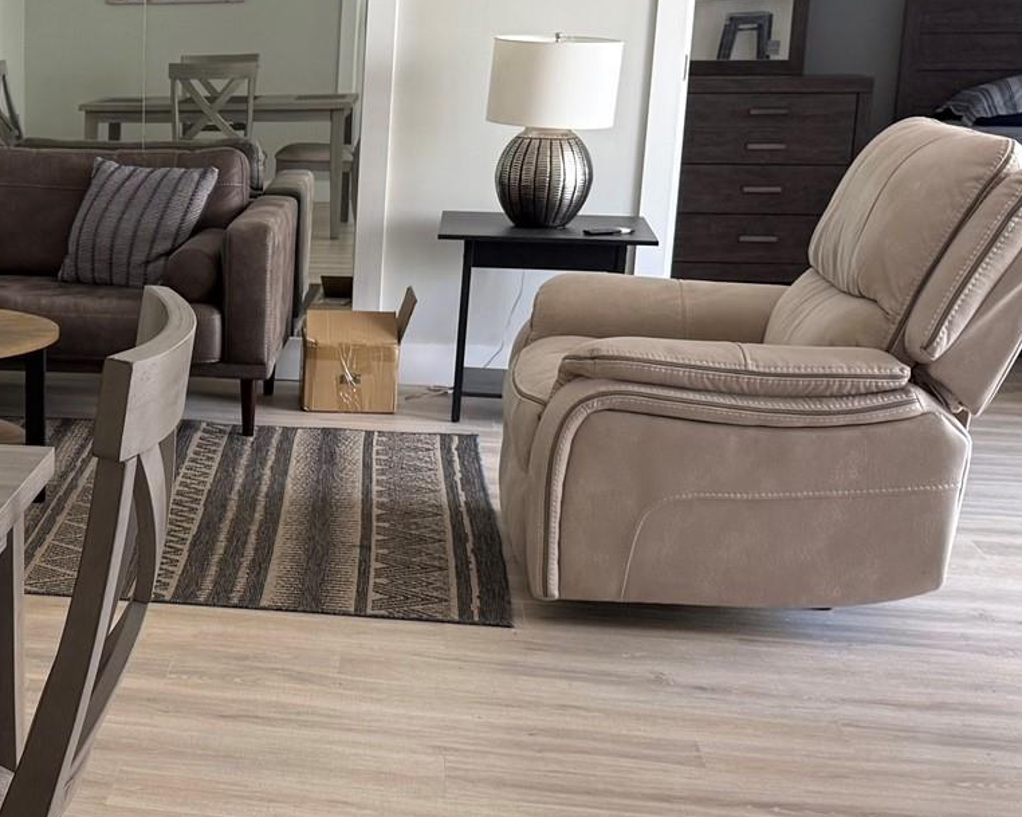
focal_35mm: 63
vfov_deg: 24.2
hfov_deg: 27.3
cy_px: 415
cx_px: -121
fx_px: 1905
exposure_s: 1/60
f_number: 1.78
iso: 125
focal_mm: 6.76
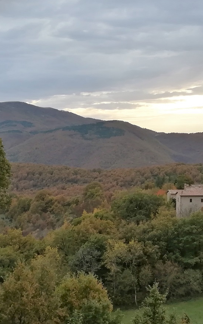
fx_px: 558
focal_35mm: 63
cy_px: 162
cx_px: 140
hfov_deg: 20.5
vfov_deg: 32.5
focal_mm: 3.83
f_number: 2.2
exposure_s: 1/230
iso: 50
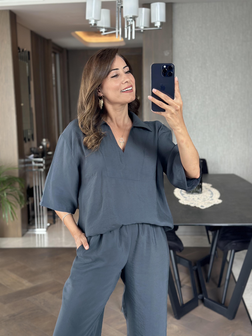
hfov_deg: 30.3
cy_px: 168
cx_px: 126
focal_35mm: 48
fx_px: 466
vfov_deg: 39.7
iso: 125
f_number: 1.78
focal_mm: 6.86
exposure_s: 1/76
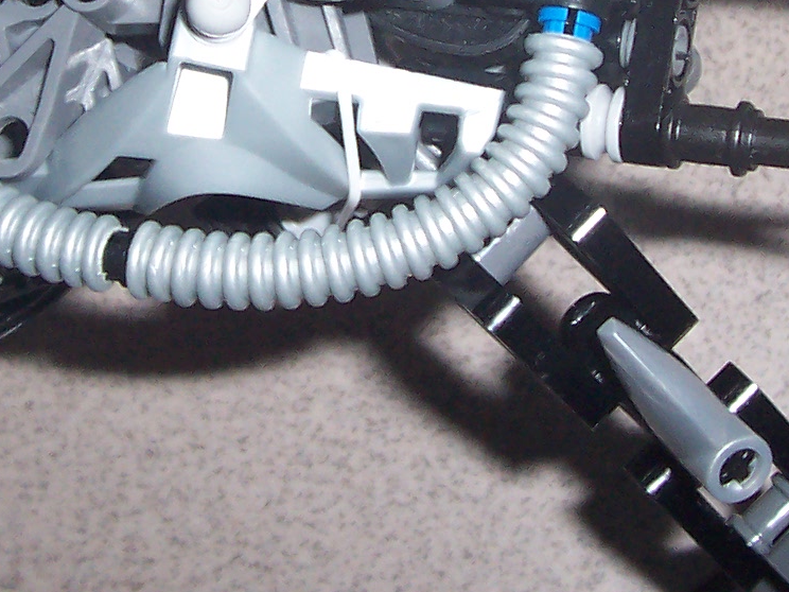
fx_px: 2302
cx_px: 341
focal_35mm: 101
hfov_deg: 19.4
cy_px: -1
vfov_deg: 14.4
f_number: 2.8
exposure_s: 1/60
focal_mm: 5.6
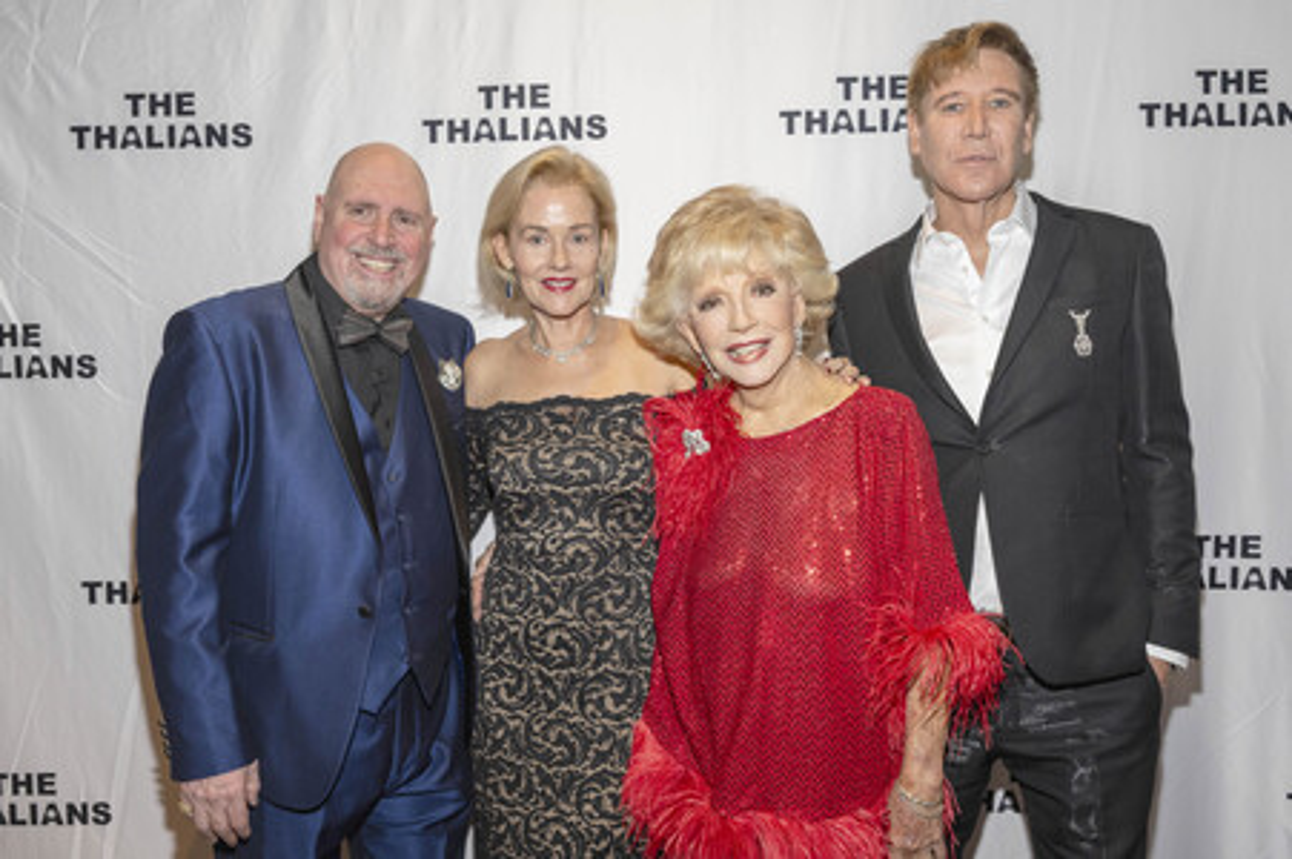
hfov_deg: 57.3
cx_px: 646
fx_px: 1183
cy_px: 430
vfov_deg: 39.9
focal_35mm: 33
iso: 800
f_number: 5.6
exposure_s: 1/200
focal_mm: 33
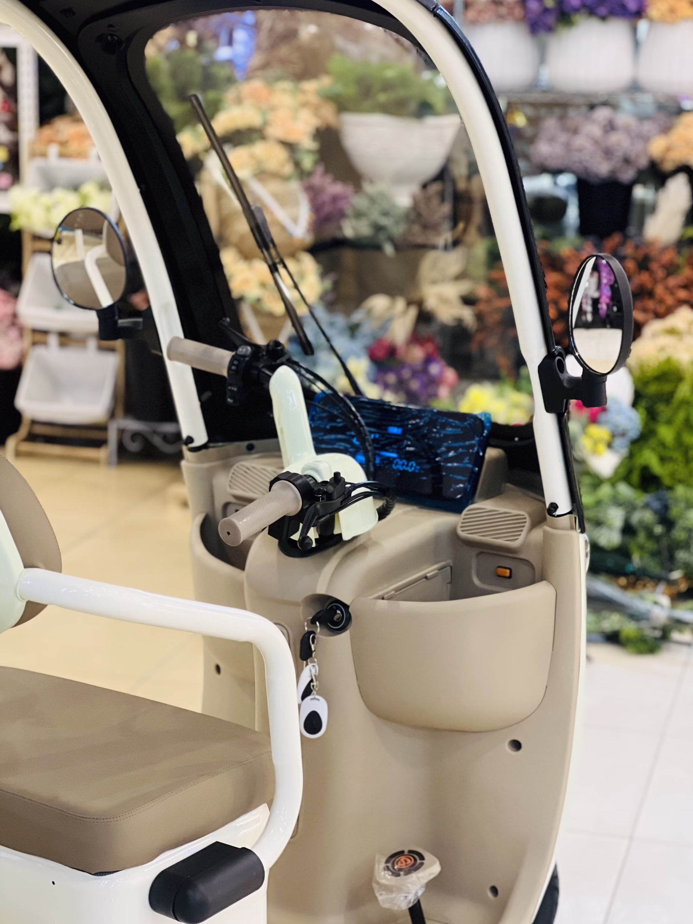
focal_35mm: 78
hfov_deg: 18.9
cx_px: 347
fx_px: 2082
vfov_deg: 25.0
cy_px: 465
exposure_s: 1/33
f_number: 2.8
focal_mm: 9
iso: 250
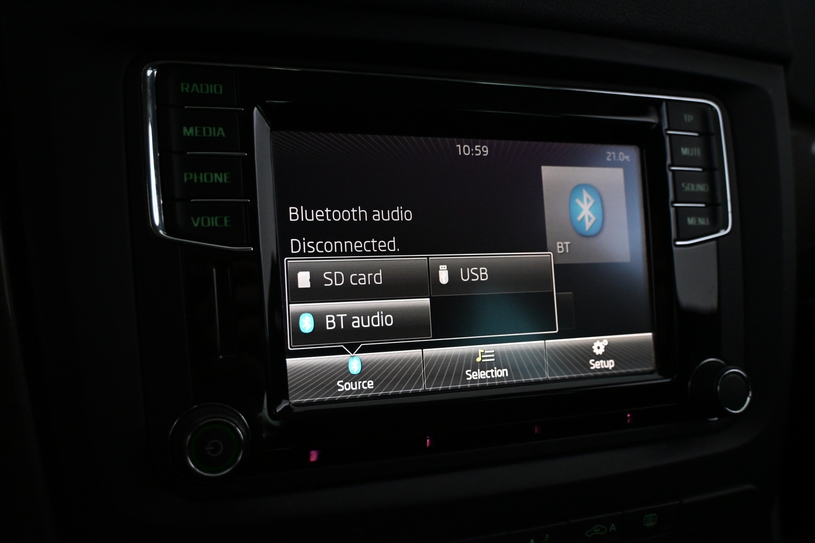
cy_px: 272
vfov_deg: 41.7
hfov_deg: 59.5
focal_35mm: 32
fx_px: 713
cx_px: 408
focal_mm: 21
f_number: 4
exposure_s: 1/125
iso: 3200
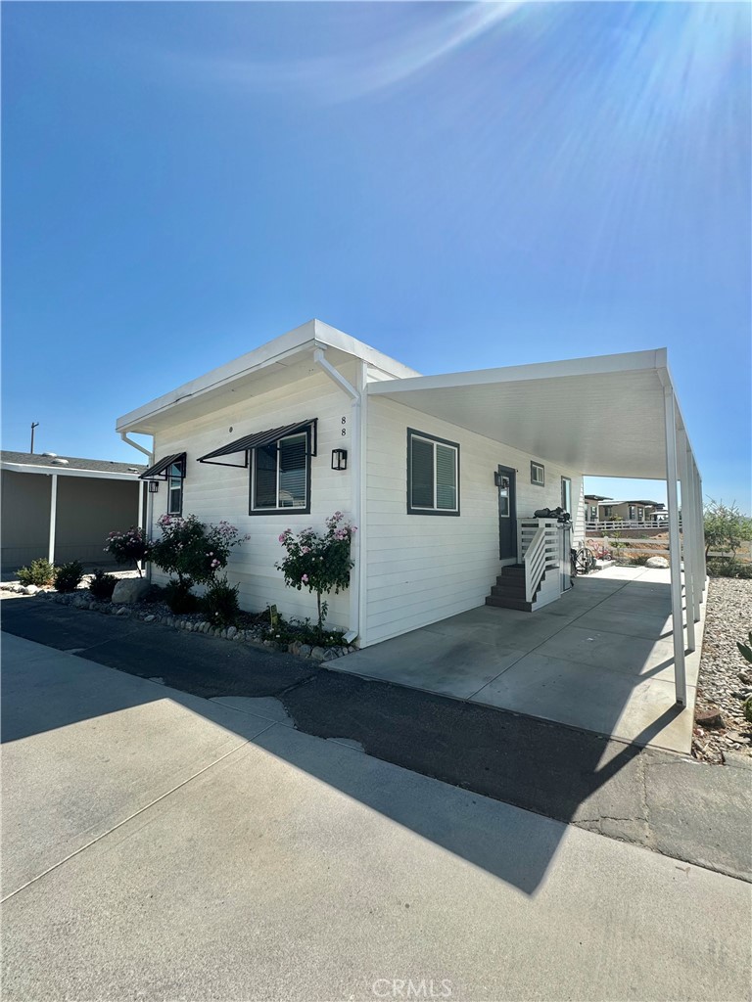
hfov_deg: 85.7
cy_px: 501
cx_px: 376
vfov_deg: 102.1
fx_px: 406
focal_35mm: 14
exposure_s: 1/1600
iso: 50
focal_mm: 2.22
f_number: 2.2
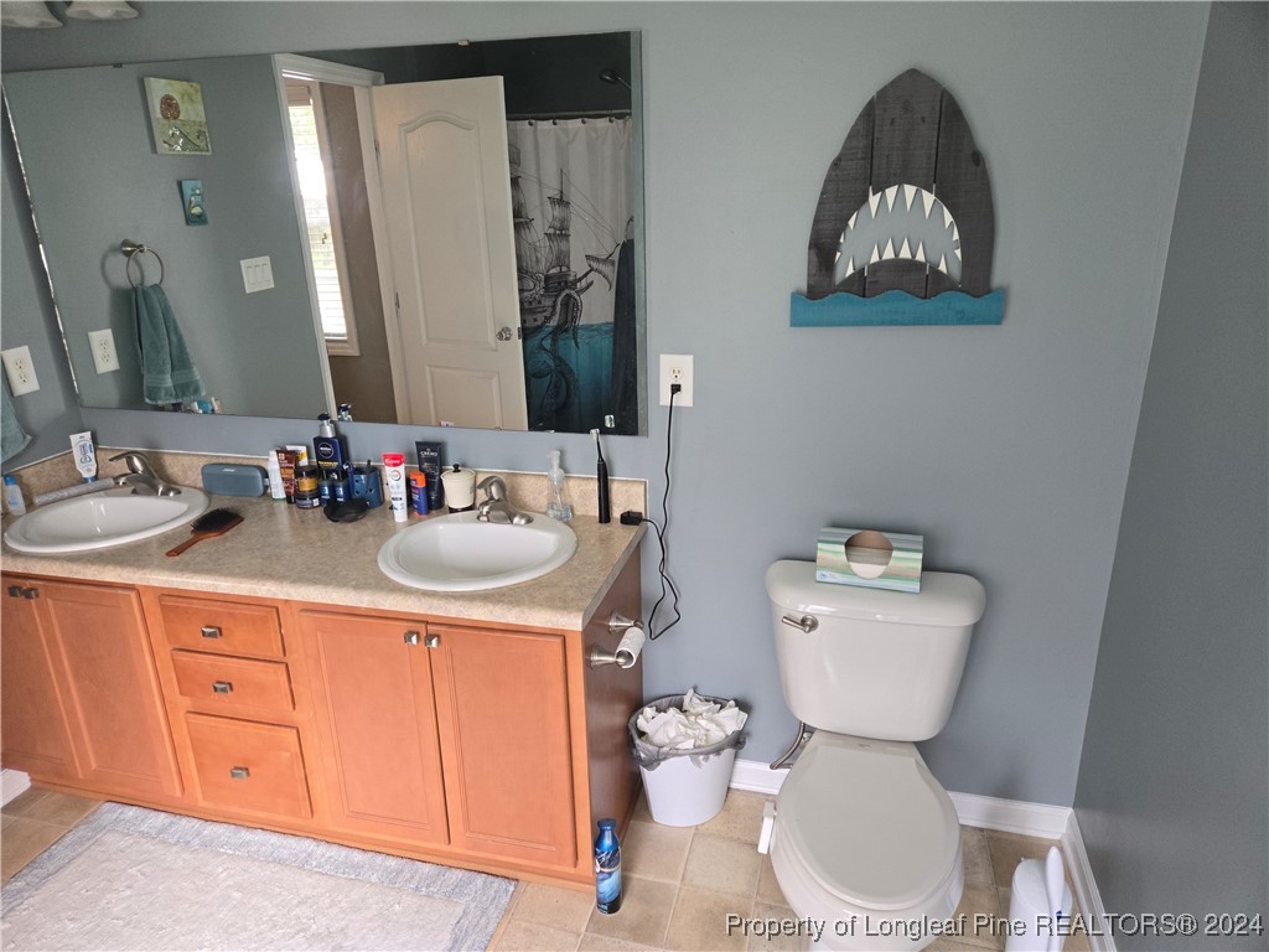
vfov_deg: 58.9
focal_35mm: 23
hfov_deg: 73.9
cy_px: 476
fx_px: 843
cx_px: 634
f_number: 1.8
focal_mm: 5.4
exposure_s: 1/120
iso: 320
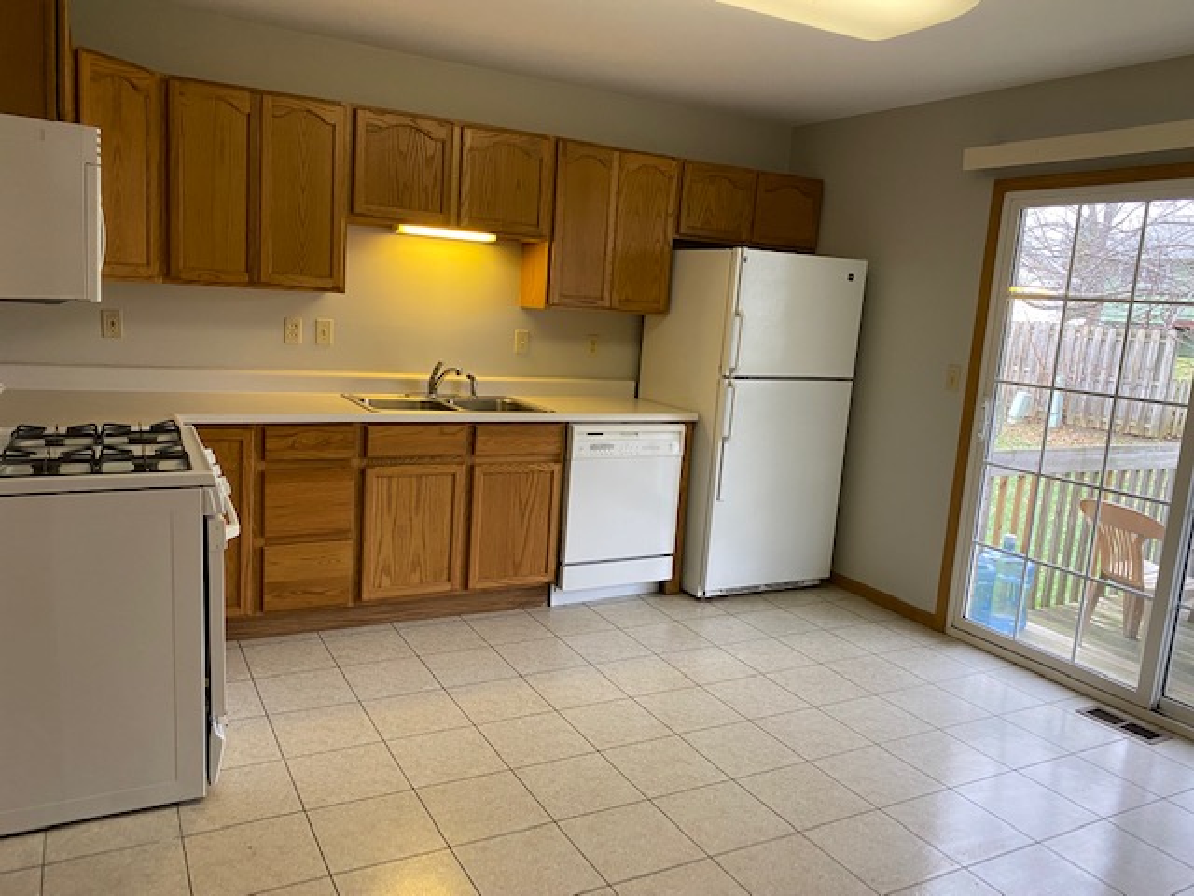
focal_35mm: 26
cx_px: 597
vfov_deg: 53.1
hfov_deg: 67.3
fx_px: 897
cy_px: 448
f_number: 1.8
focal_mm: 4.25
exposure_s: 1/60
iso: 125
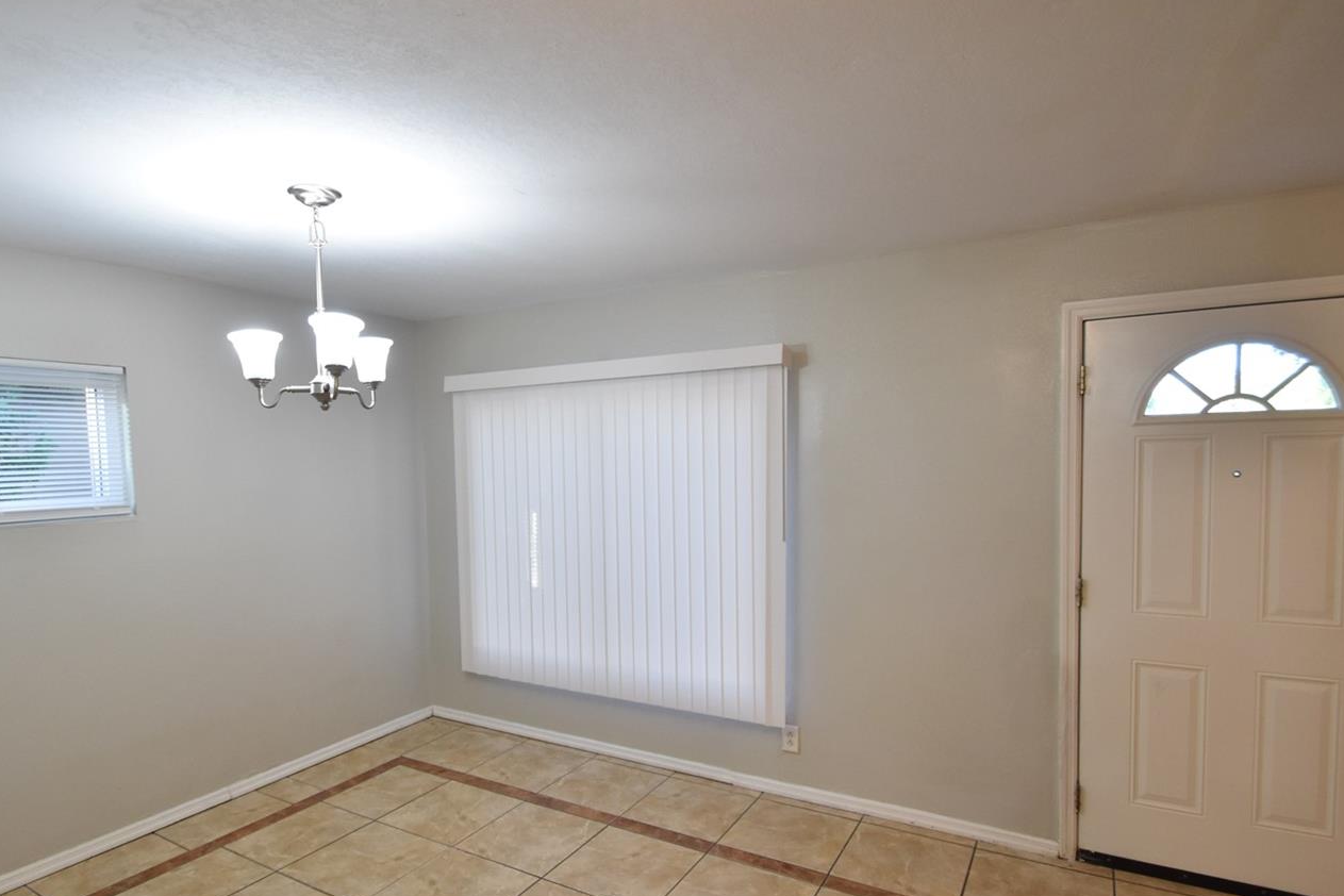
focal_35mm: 19
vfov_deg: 64.4
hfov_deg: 86.8
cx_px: 641
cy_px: 491
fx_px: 709
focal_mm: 10
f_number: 3.5
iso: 800
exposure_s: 1/180
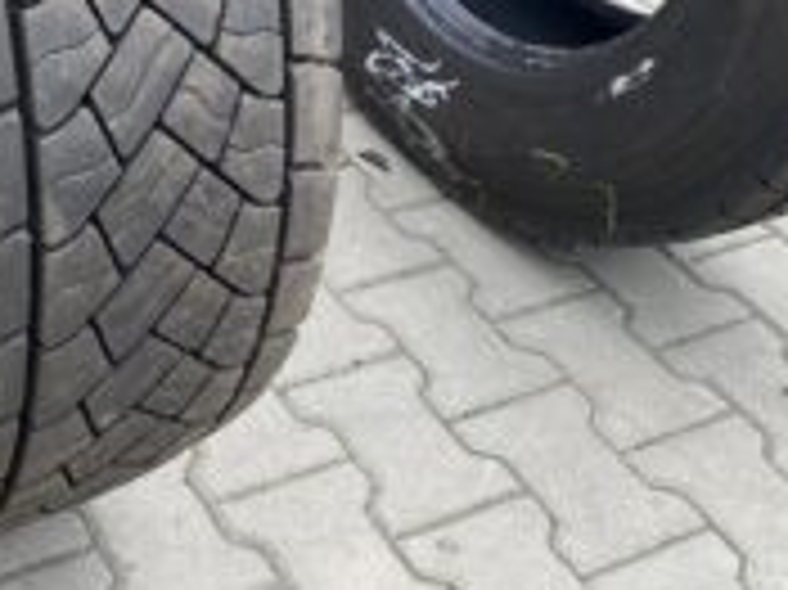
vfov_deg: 21.9
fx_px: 1456
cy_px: -29
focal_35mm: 64
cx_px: 72
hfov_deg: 29.0
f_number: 1.8
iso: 32
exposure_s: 1/232
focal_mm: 4.25
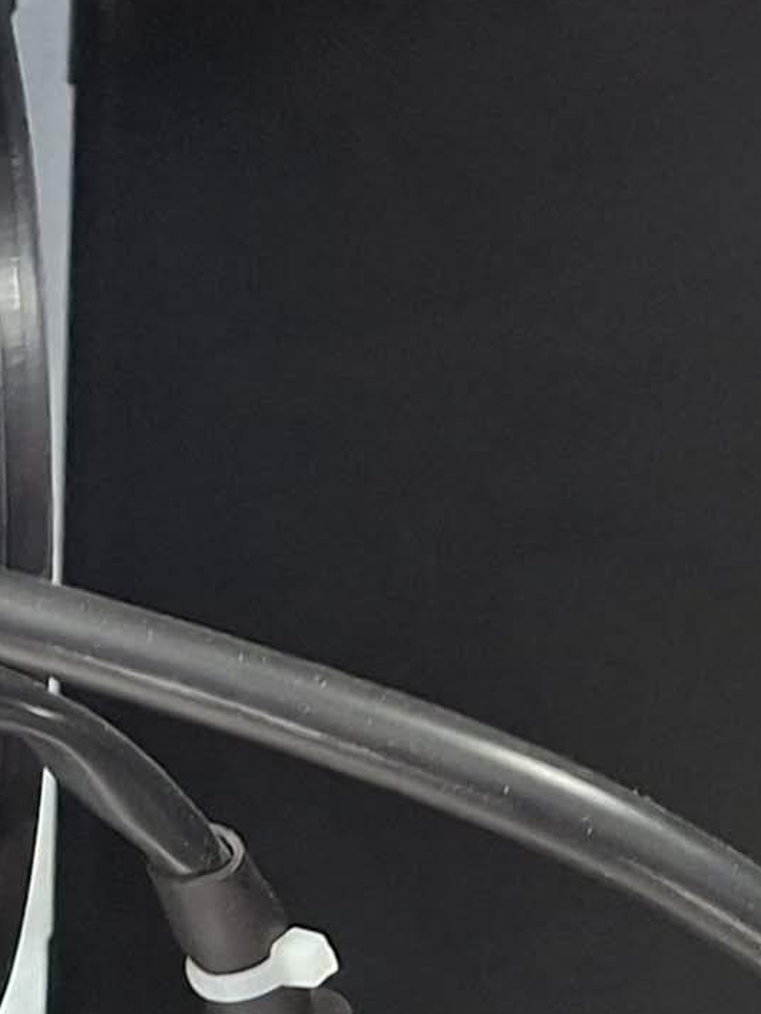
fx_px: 3811
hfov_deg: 10.5
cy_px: 285
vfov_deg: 15.1
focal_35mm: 130
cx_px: -760
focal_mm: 5.54
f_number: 1.8
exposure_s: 1/25
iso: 400
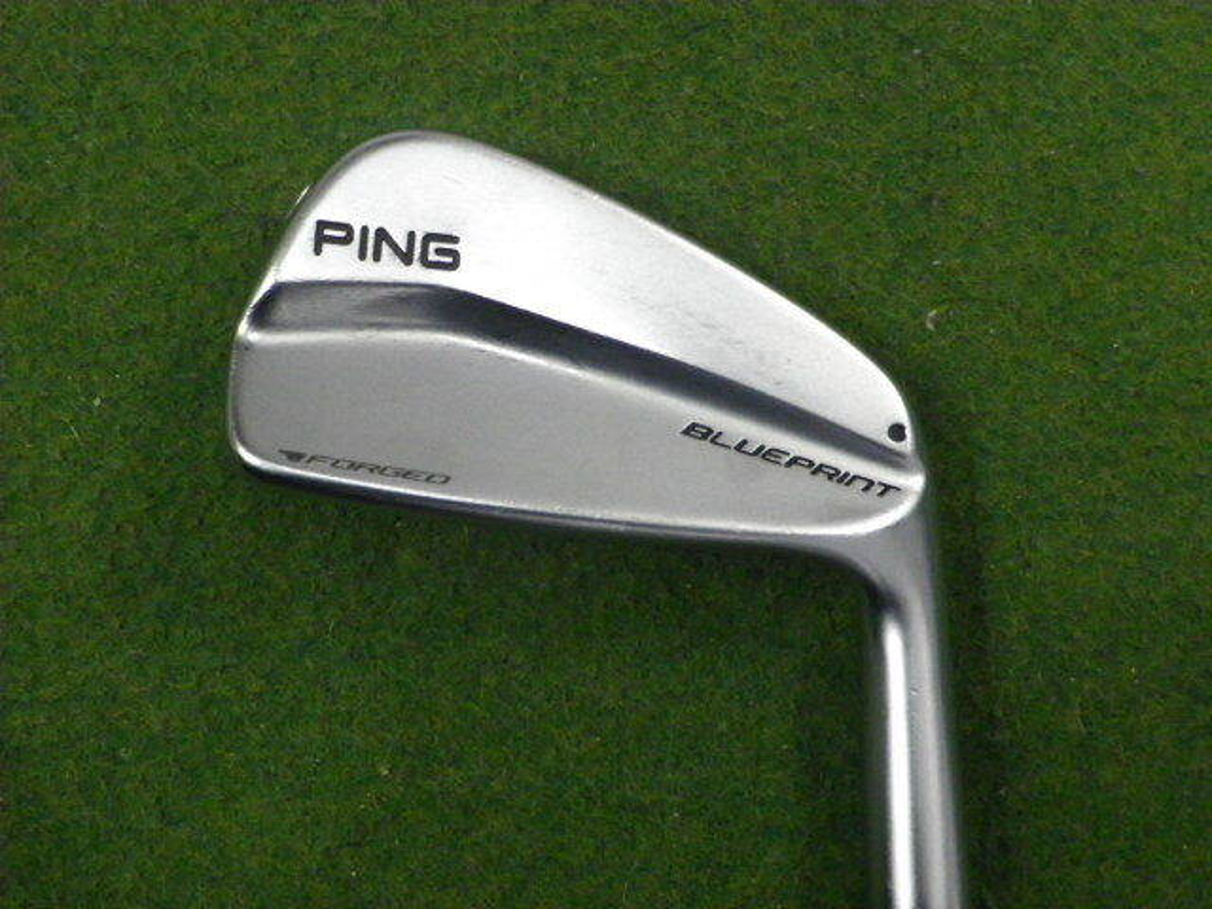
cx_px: 606
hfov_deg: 28.2
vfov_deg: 21.3
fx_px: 2416
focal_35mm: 69
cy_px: 454
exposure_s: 1/20
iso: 800
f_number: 4.7
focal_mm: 12.3
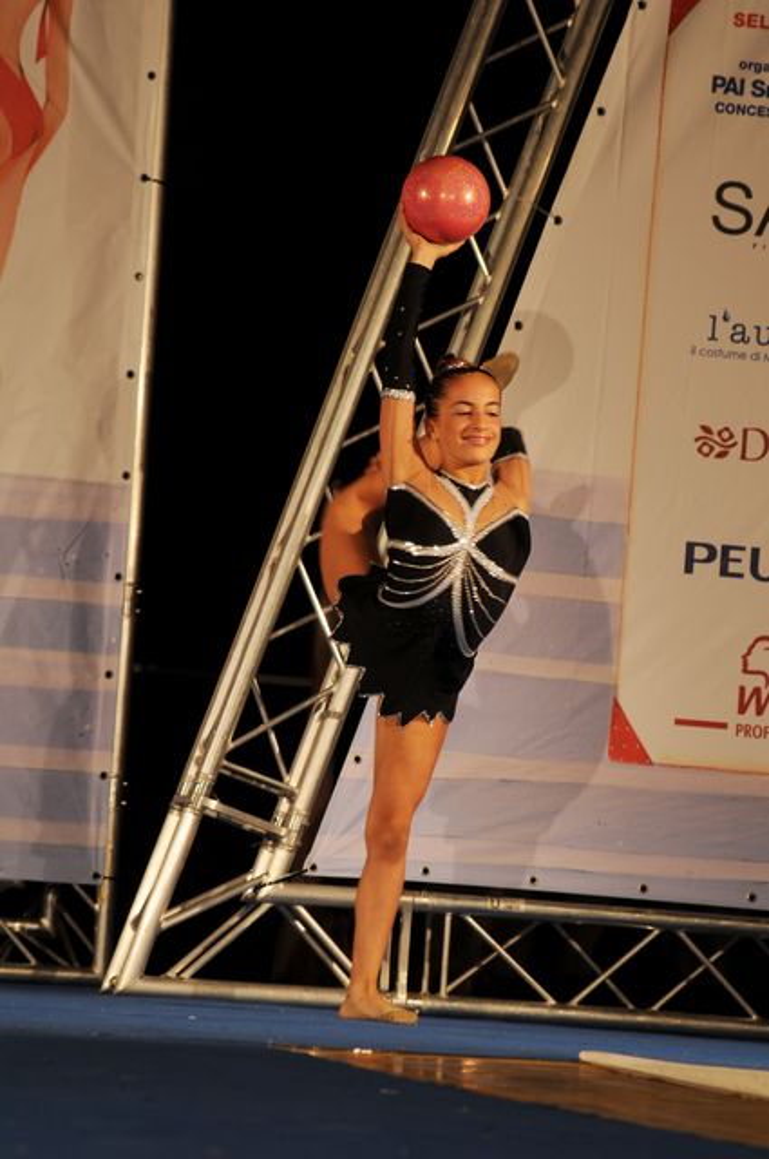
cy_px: 580
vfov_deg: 11.4
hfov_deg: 7.6
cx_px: 384
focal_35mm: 180
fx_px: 5783
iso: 200
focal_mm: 120
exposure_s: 1/60
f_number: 5.6
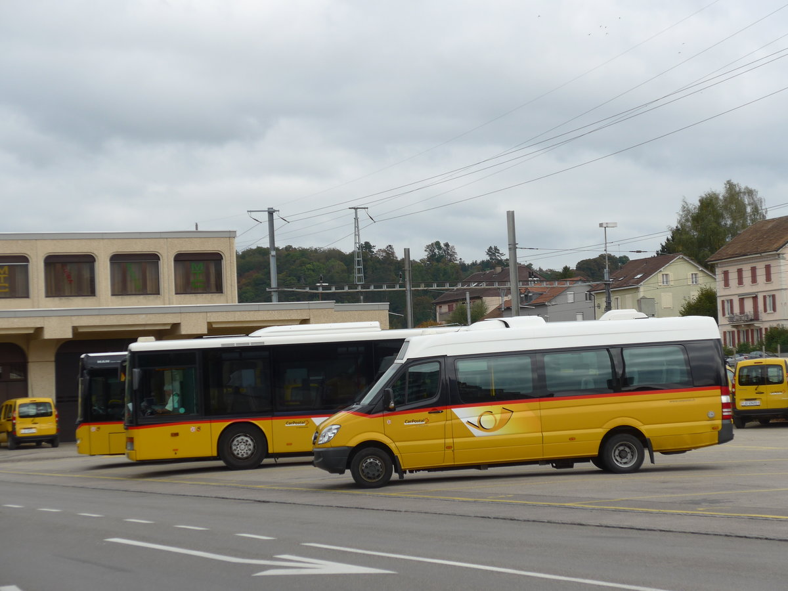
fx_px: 1958
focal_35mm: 86
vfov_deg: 17.2
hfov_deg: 22.8
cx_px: 394
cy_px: 296
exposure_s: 1/400
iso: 80
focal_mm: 17
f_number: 4.5
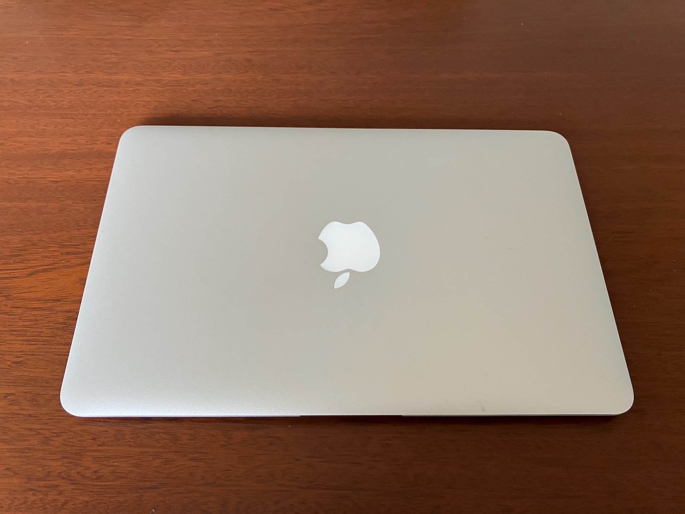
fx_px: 554
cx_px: 342
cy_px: 257
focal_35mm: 28
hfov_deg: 63.4
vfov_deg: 49.7
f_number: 1.8
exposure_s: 1/97
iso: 80
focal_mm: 3.99
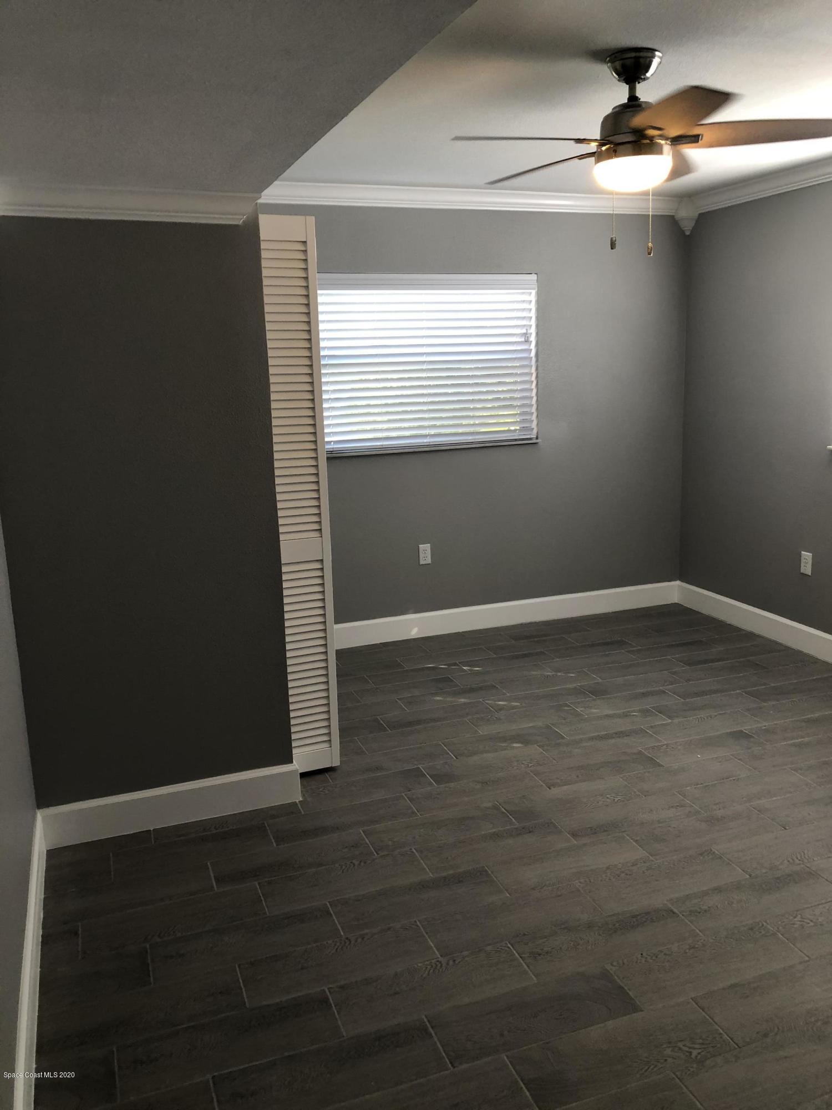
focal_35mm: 28
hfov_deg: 49.7
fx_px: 897
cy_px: 555
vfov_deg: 63.4
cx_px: 416
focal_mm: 3.99
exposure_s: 1/30
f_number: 1.8
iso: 25
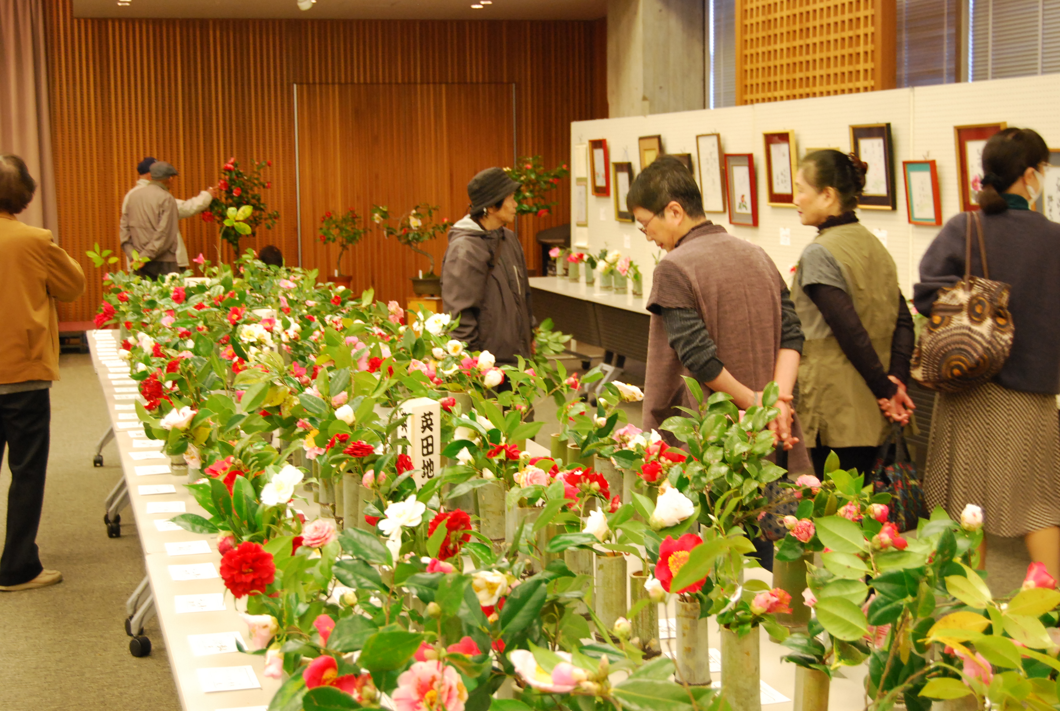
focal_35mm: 57
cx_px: 530
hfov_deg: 35.0
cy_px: 356
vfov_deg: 23.9
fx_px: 1682
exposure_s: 1/30
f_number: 4.8
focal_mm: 38
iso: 800
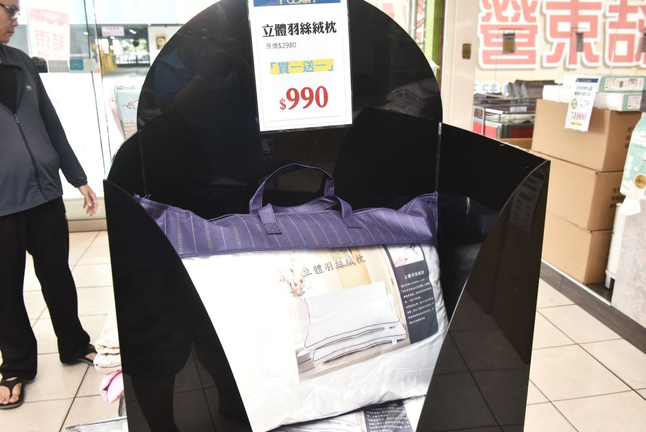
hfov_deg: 60.3
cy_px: 216
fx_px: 556
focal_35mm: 31
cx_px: 323
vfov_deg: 42.4
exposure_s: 1/60
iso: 2000
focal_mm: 31
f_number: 8
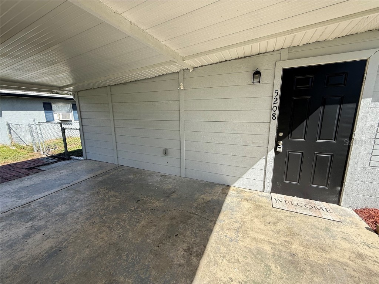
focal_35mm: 14
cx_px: 190
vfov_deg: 85.7
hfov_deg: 102.1
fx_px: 153
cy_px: 142
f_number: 2.2
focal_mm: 2.22
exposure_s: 1/789
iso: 50
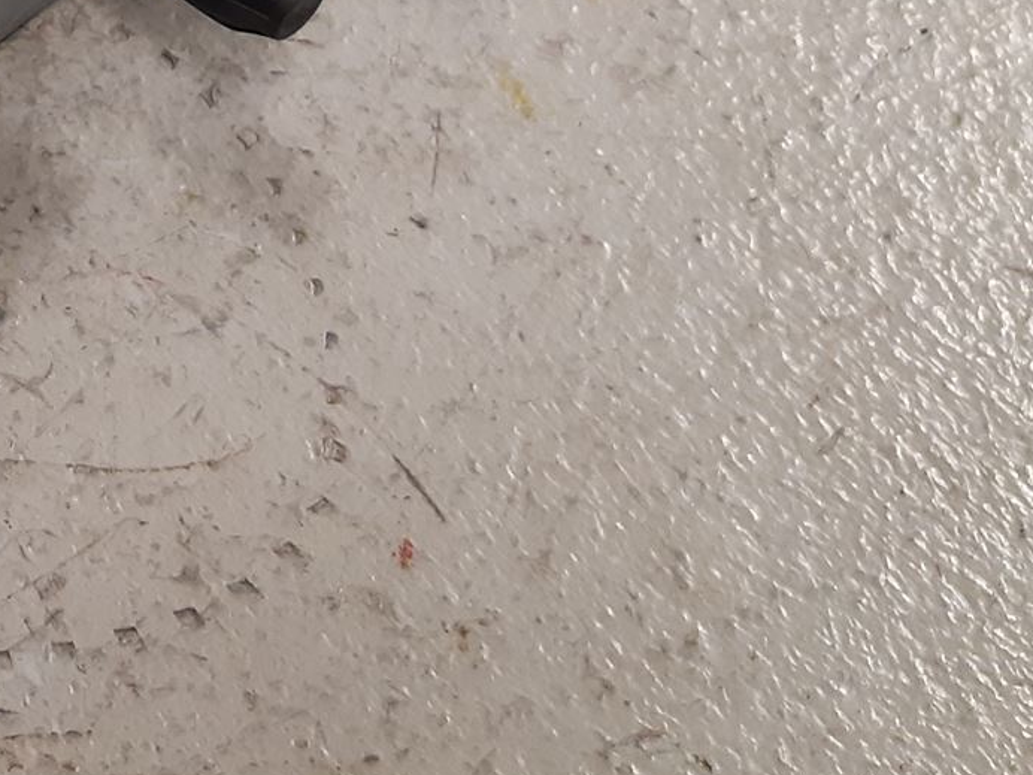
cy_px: -208
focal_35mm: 77
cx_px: -376
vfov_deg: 18.0
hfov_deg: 22.2
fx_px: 2298
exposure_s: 1/50
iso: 160
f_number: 1.7
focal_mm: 3.93
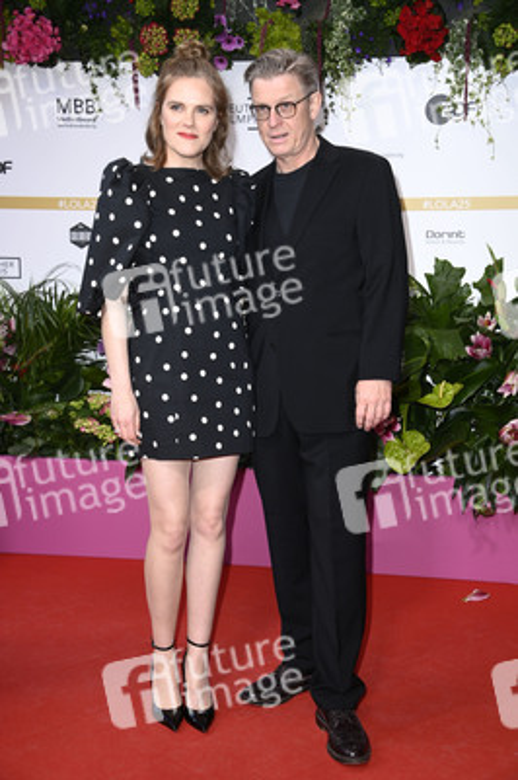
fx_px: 1211
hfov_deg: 24.2
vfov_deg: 35.7
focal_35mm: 56
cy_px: 390
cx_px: 259
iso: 500
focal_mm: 56
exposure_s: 1/250
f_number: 5.6
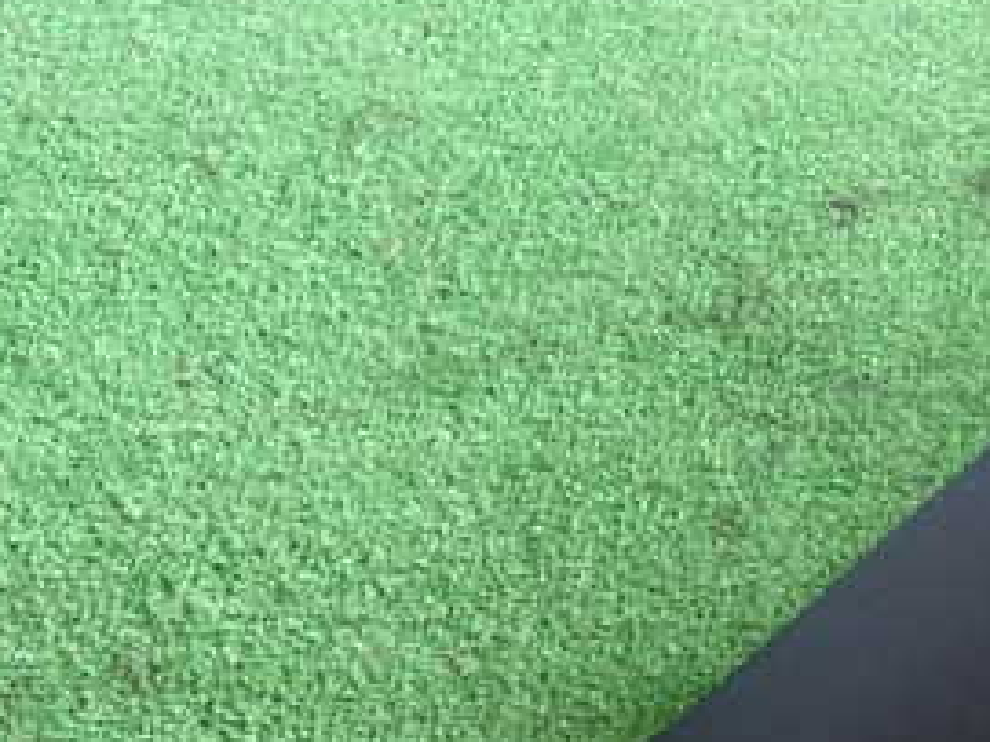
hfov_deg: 29.6
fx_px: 1772
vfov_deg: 23.5
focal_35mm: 62
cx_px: 932
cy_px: 504
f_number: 2.2
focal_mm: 5.05
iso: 200
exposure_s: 1/40
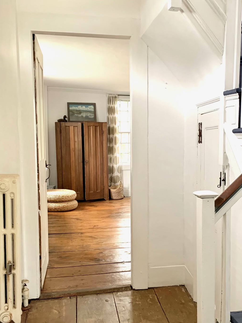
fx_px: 363
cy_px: 186
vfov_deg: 47.7
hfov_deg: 36.6
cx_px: 153
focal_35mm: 39
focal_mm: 4.25
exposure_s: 1/60
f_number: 1.8
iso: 250
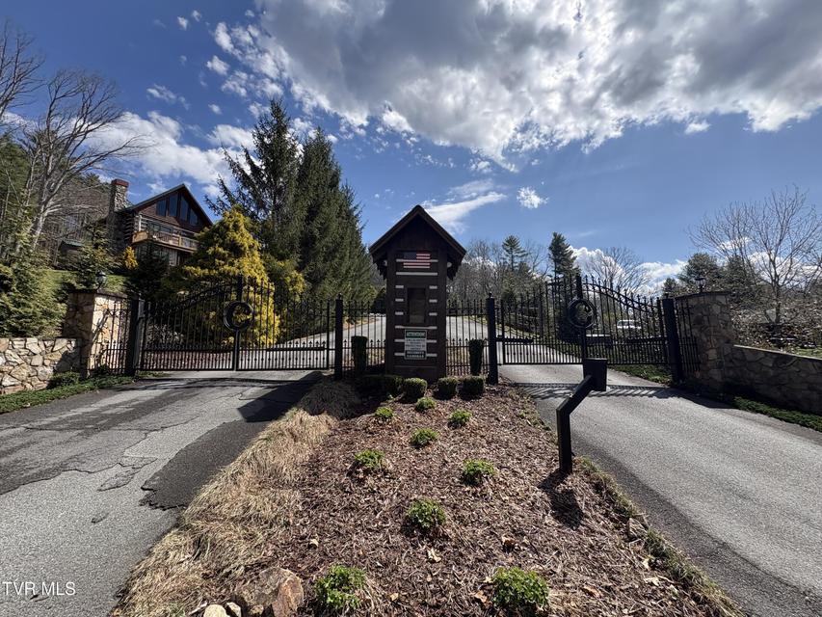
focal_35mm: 14
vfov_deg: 85.7
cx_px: 411
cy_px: 308
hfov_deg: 102.1
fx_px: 332
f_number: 2.2
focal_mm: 2.22
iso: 64
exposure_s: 1/1536
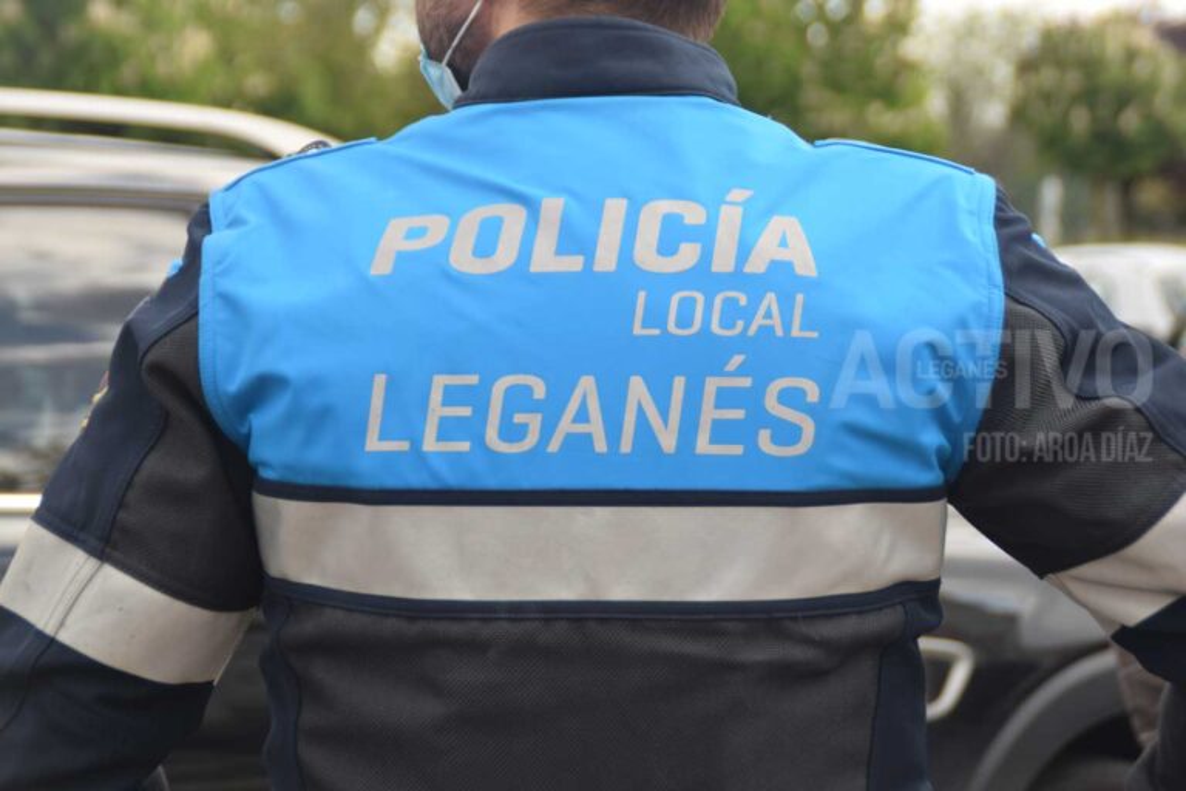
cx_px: 593
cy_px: 396
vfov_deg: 11.4
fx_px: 3953
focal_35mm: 120
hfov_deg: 17.1
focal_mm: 80
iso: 100
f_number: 5.6
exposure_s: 1/200
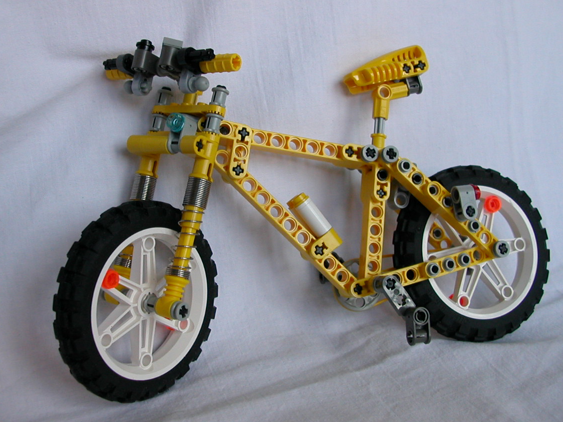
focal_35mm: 42
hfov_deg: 44.8
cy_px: 212
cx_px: 266
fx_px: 683
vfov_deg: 34.3
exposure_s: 1/92.9
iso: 100
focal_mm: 5.6
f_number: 2.7
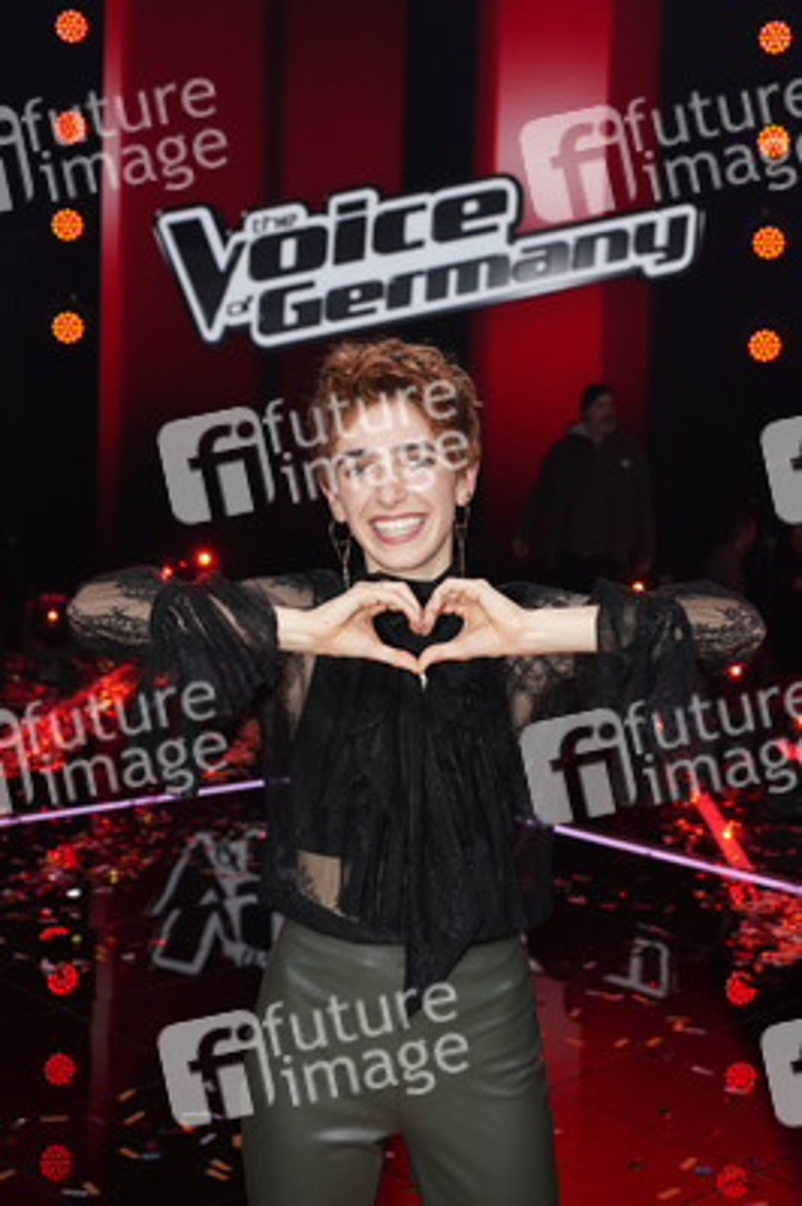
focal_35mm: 44
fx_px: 1473
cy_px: 603
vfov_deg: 44.5
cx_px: 401
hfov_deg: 30.5
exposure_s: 1/100
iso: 1600
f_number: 5.6
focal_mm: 44
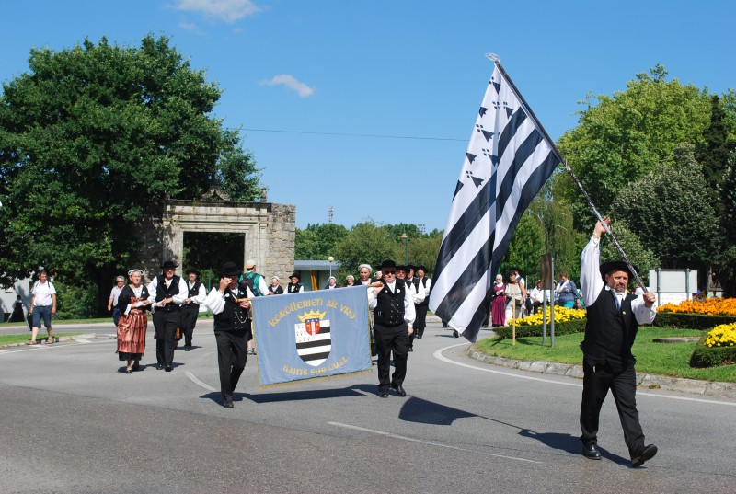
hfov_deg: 38.8
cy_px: 247
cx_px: 368
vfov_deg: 26.6
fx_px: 1045
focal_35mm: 51
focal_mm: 34
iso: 100
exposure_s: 1/250
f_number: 8
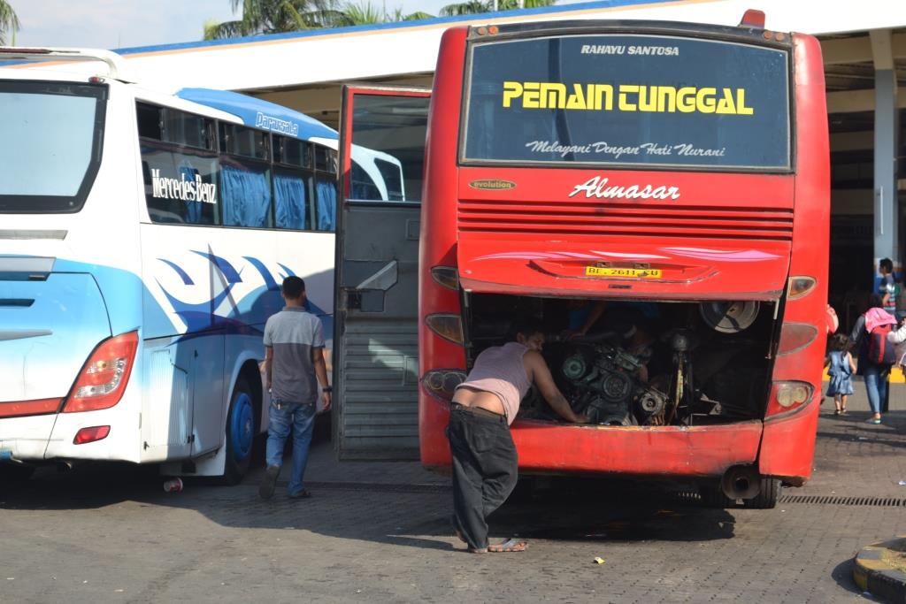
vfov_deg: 16.6
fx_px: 2076
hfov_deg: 24.6
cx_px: 453
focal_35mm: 82
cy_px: 302
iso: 100
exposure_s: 1/200
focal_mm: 55
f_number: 6.3
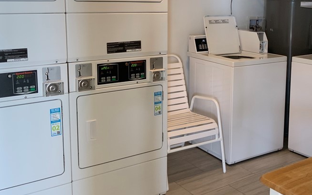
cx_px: 217
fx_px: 408
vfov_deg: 26.7
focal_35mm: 48
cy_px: 60
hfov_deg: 41.1
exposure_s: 1/120
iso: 64
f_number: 1.8
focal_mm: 3
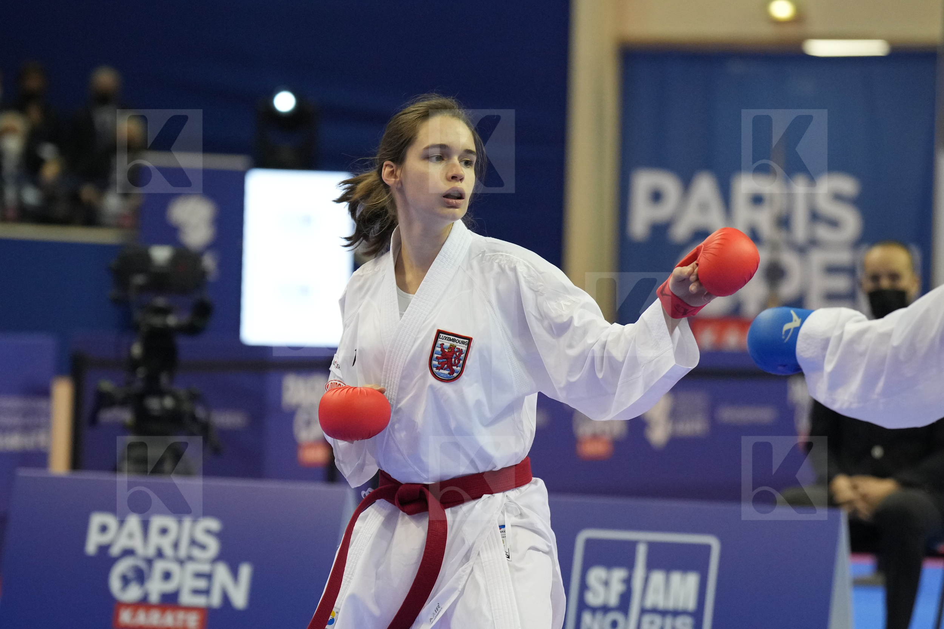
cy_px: 314
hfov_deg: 11.4
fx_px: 4745
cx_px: 472
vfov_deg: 7.6
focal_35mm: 181
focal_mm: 121
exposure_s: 1/1000
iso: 3200
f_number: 2.8
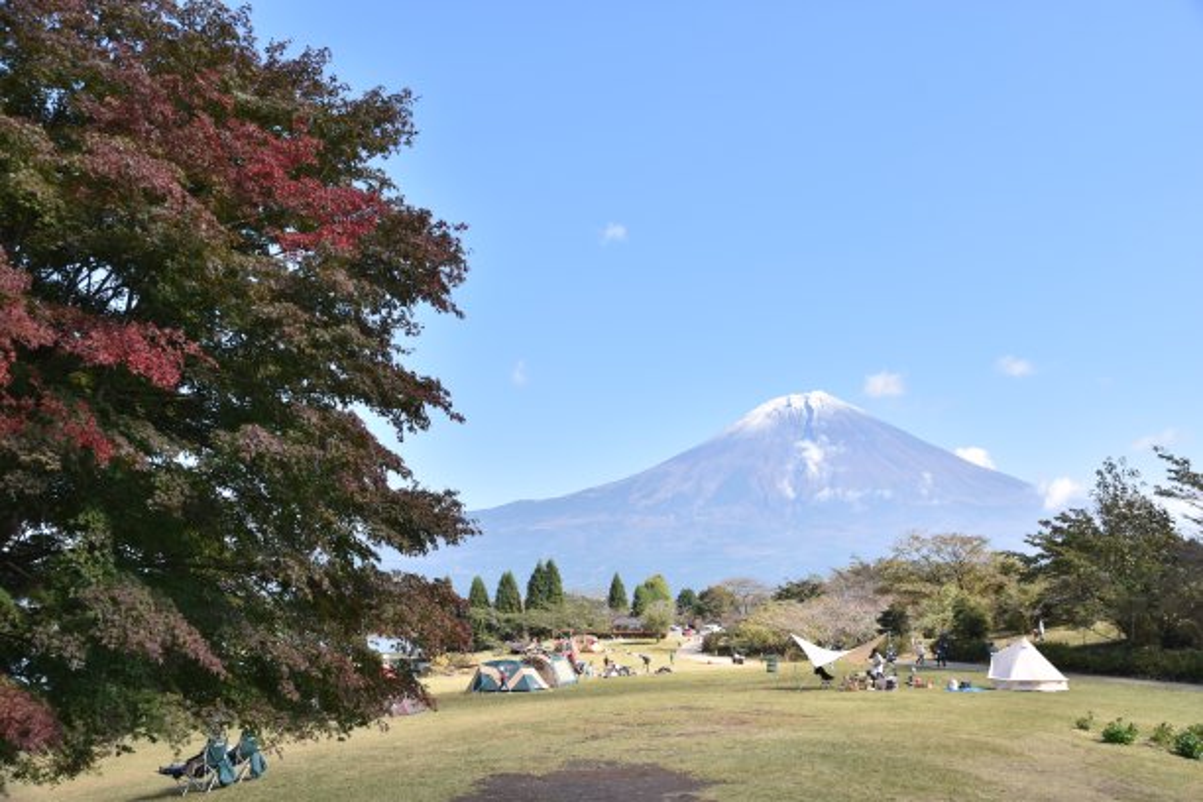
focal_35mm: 33
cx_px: 602
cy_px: 401
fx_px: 1103
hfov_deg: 57.2
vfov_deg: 40.0
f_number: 8
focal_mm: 22
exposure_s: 1/200
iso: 100
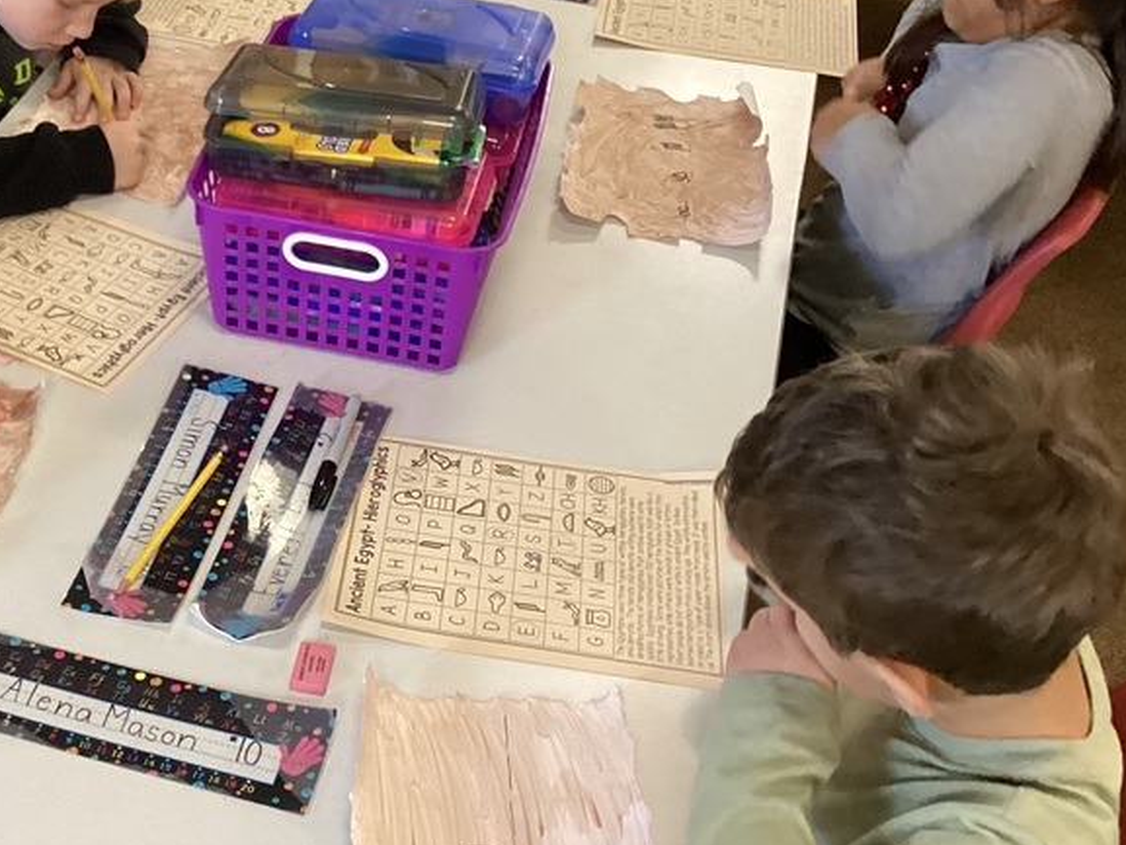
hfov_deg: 34.3
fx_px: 1789
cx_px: 301
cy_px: 386
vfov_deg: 26.6
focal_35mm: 55
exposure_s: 1/40
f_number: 2.4
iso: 400
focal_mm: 3.3
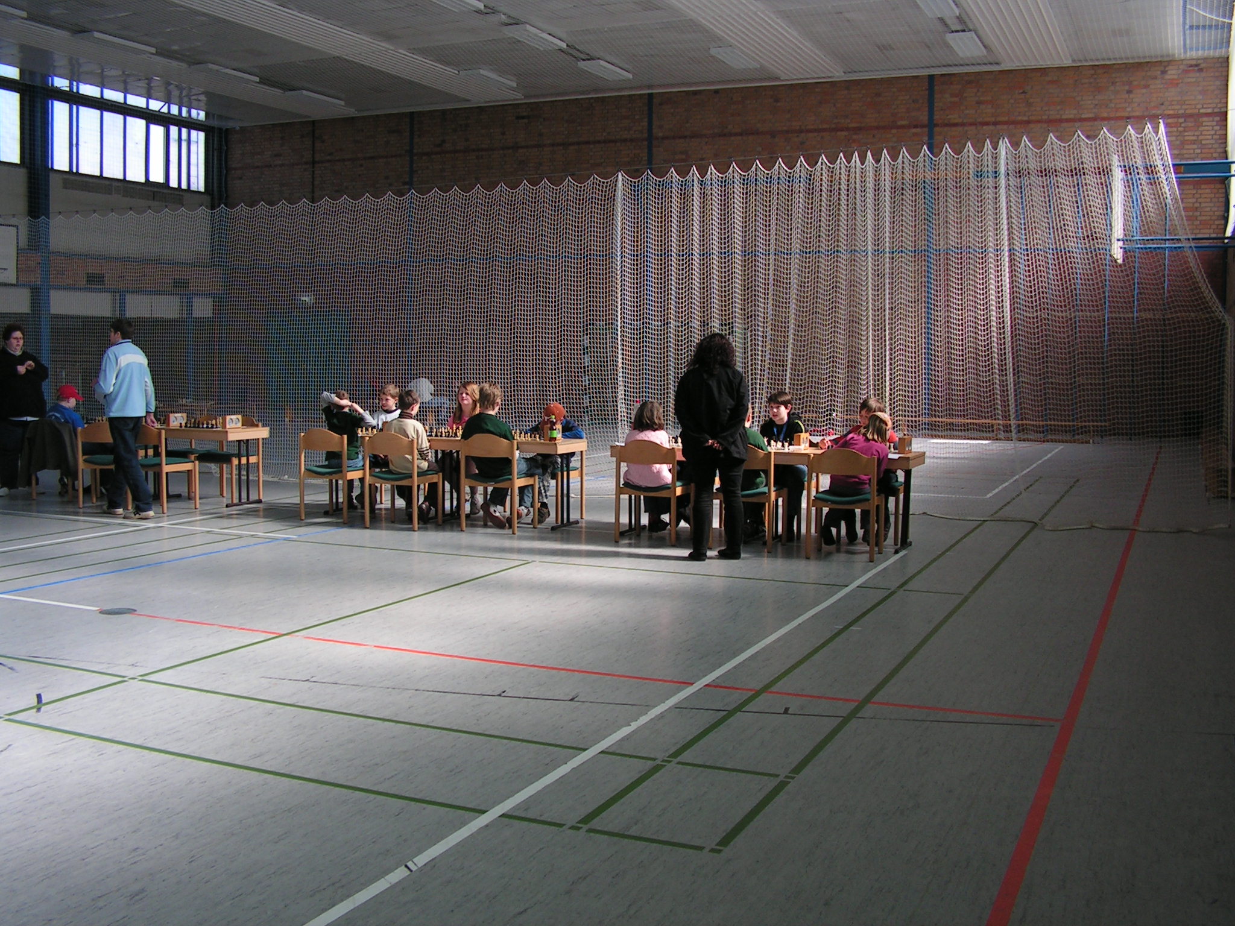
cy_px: 463
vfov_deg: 39.7
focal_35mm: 36
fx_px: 1284
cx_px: 618
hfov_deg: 51.4
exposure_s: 1/160
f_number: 3.2
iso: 64
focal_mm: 6
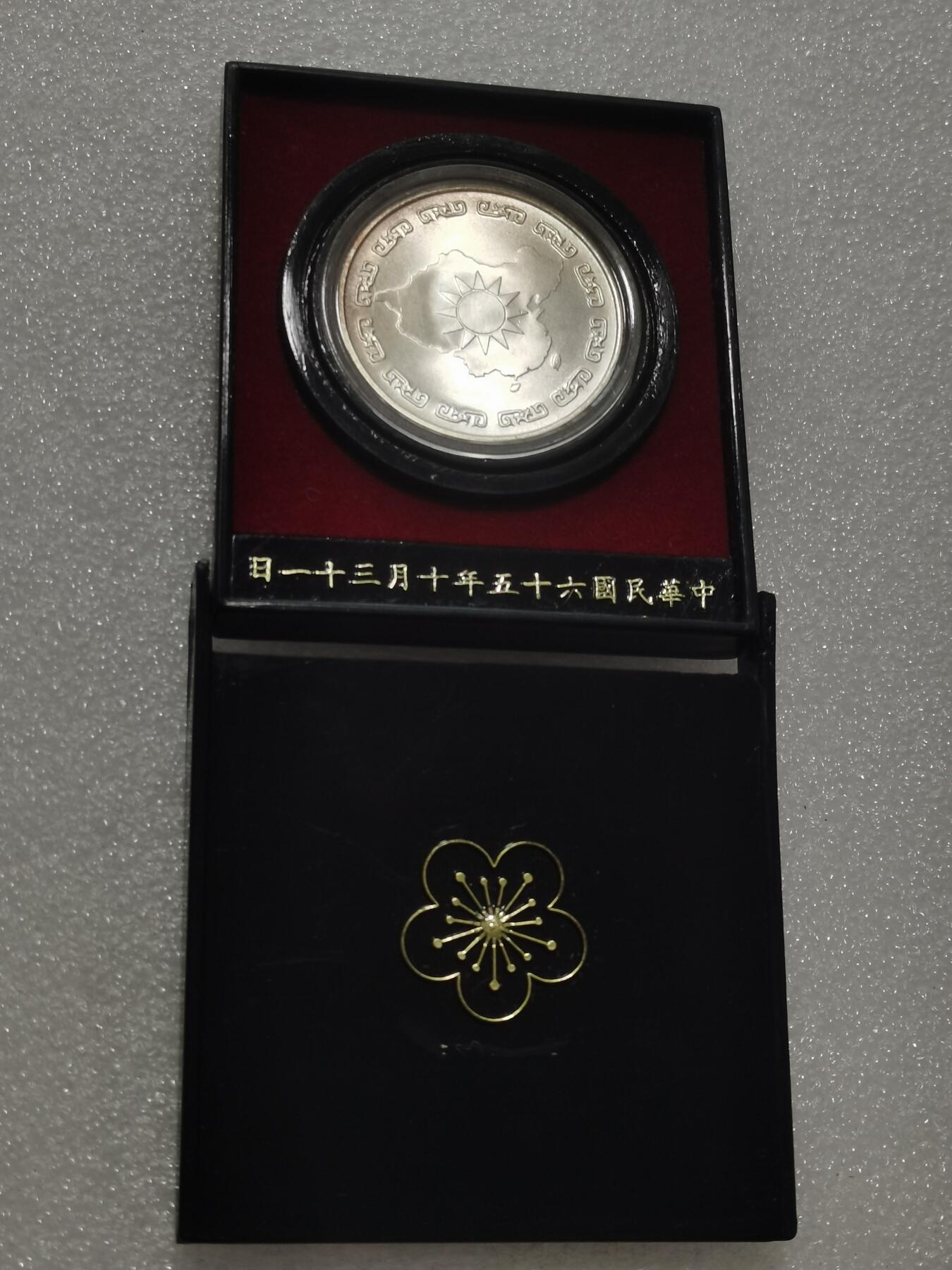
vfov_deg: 32.2
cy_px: 635
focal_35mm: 60
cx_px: 476
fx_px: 2200
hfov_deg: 24.4
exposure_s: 1/225
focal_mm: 5.58
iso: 50
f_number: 1.8
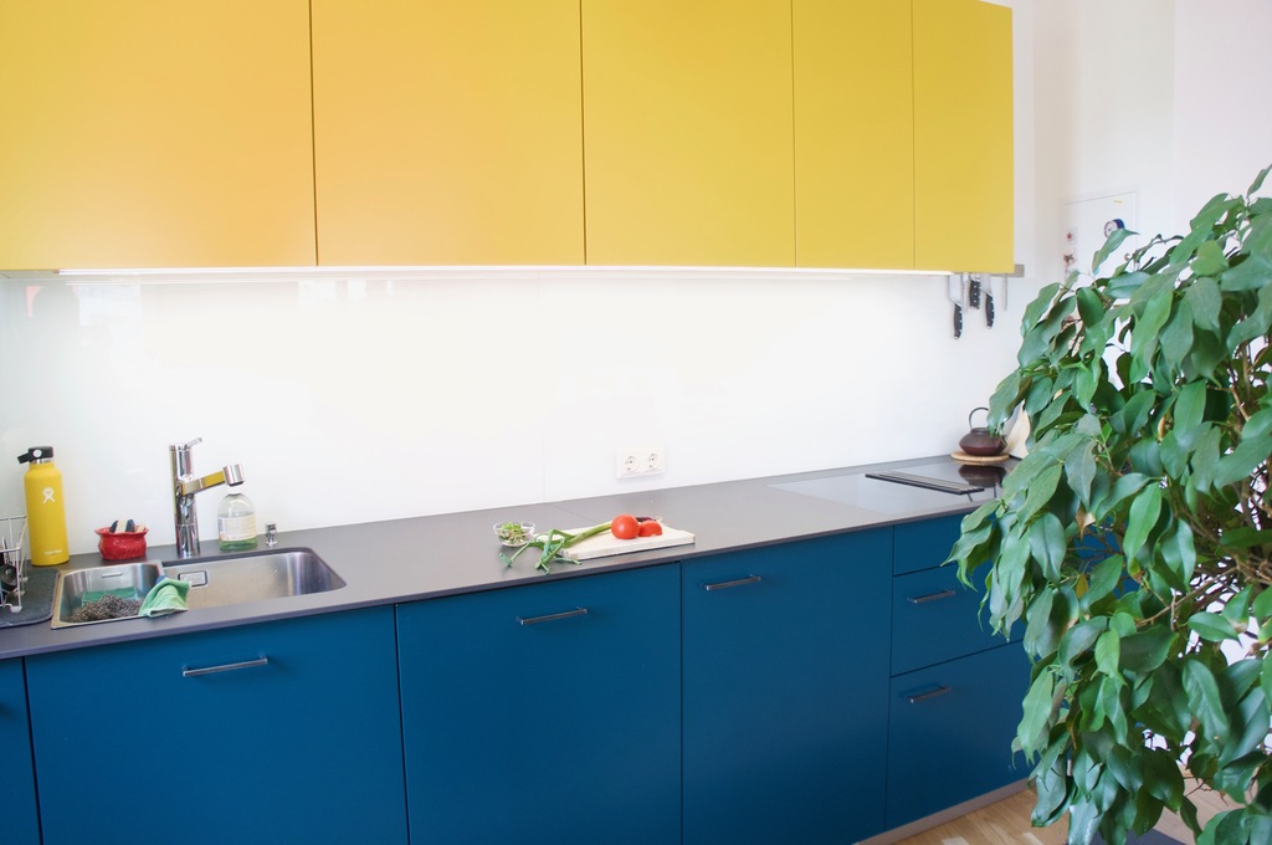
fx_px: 953
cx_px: 636
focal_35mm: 27
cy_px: 422
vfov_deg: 47.8
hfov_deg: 67.4
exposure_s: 1/60
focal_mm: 18
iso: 1000
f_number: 4
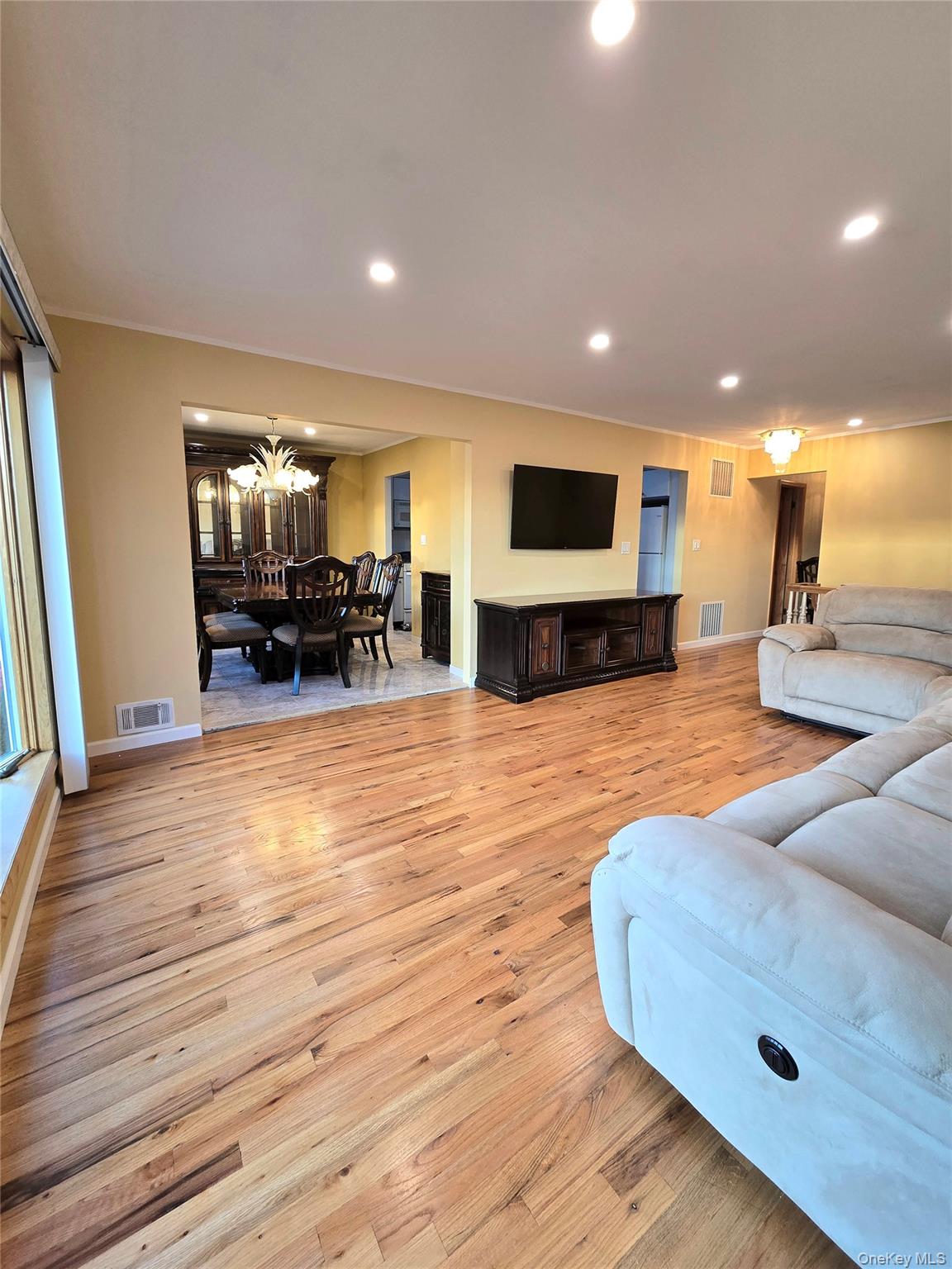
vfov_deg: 106.2
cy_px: 634
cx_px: 476
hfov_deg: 89.9
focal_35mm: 13
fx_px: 477
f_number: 2.2
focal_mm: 2.2
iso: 160
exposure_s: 1/60.2
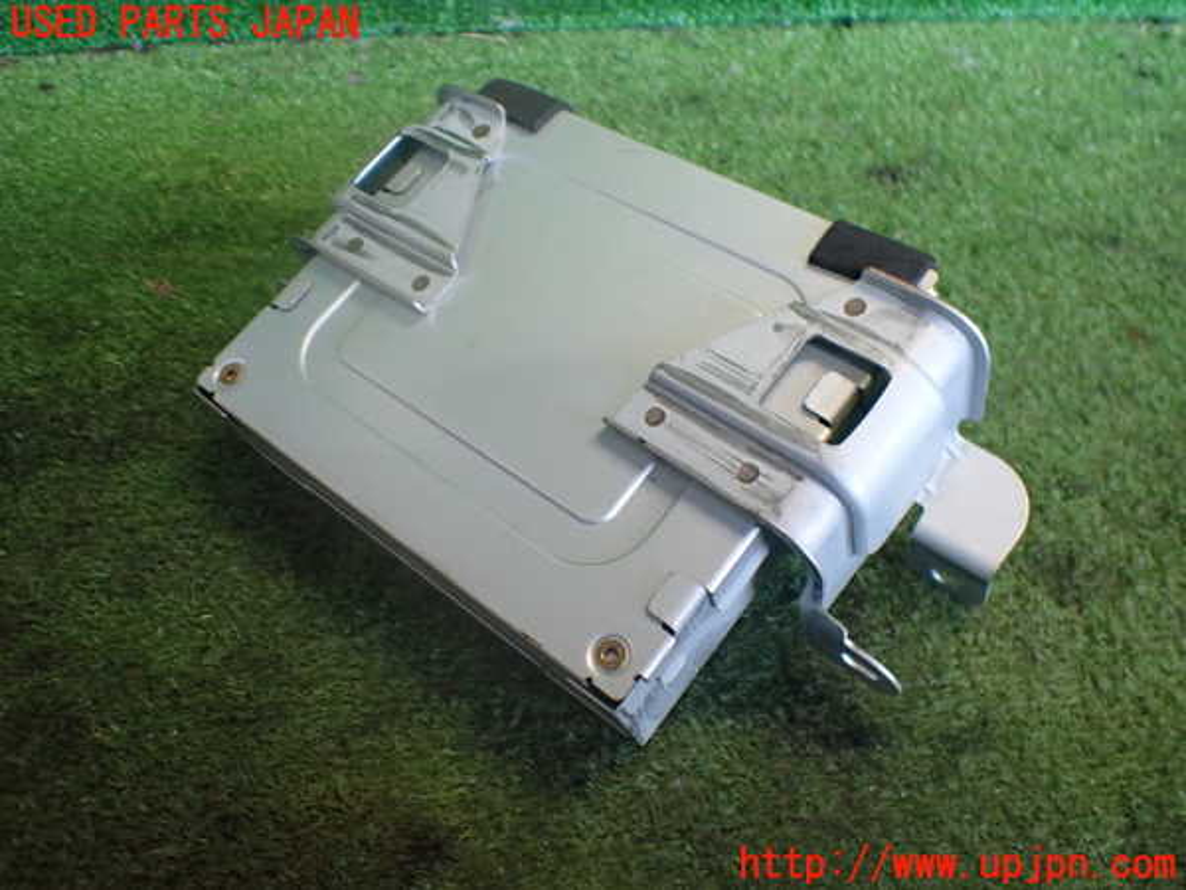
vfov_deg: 46.8
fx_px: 1028
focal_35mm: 30
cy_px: 445
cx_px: 593
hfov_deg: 60.0
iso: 640
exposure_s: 1/125
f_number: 2.3
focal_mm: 5.4
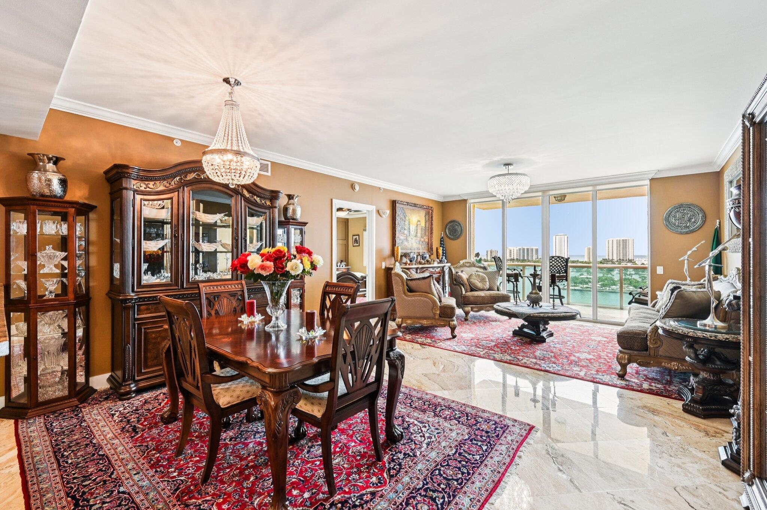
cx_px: 384
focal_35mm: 14
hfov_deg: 104.3
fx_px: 298
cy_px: 255
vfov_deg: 81.1
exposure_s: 1/40
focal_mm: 14
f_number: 8
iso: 400
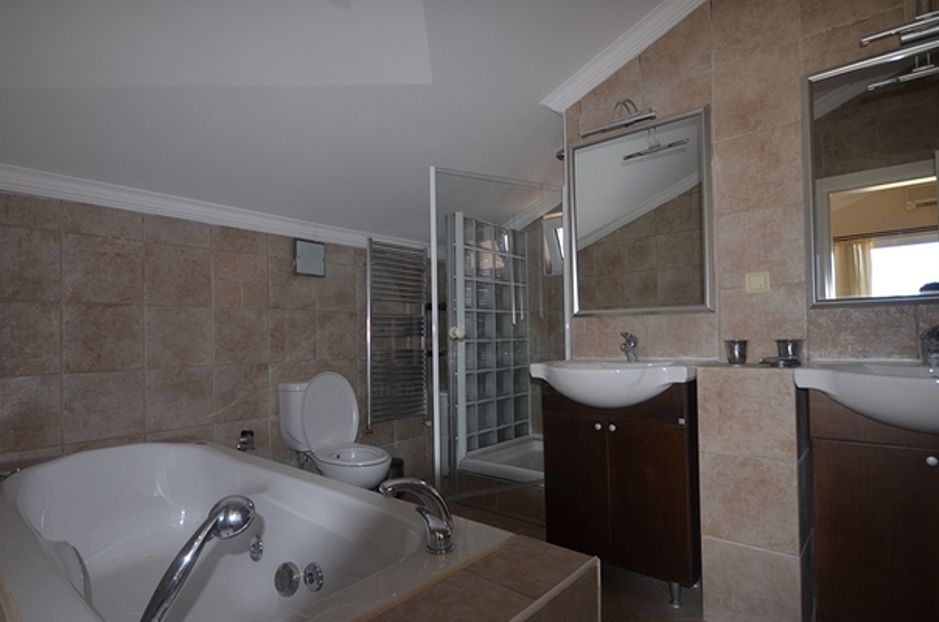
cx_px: 473
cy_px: 328
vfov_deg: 67.1
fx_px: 469
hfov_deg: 90.1
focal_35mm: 18
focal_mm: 10
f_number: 4
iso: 320
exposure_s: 1/200
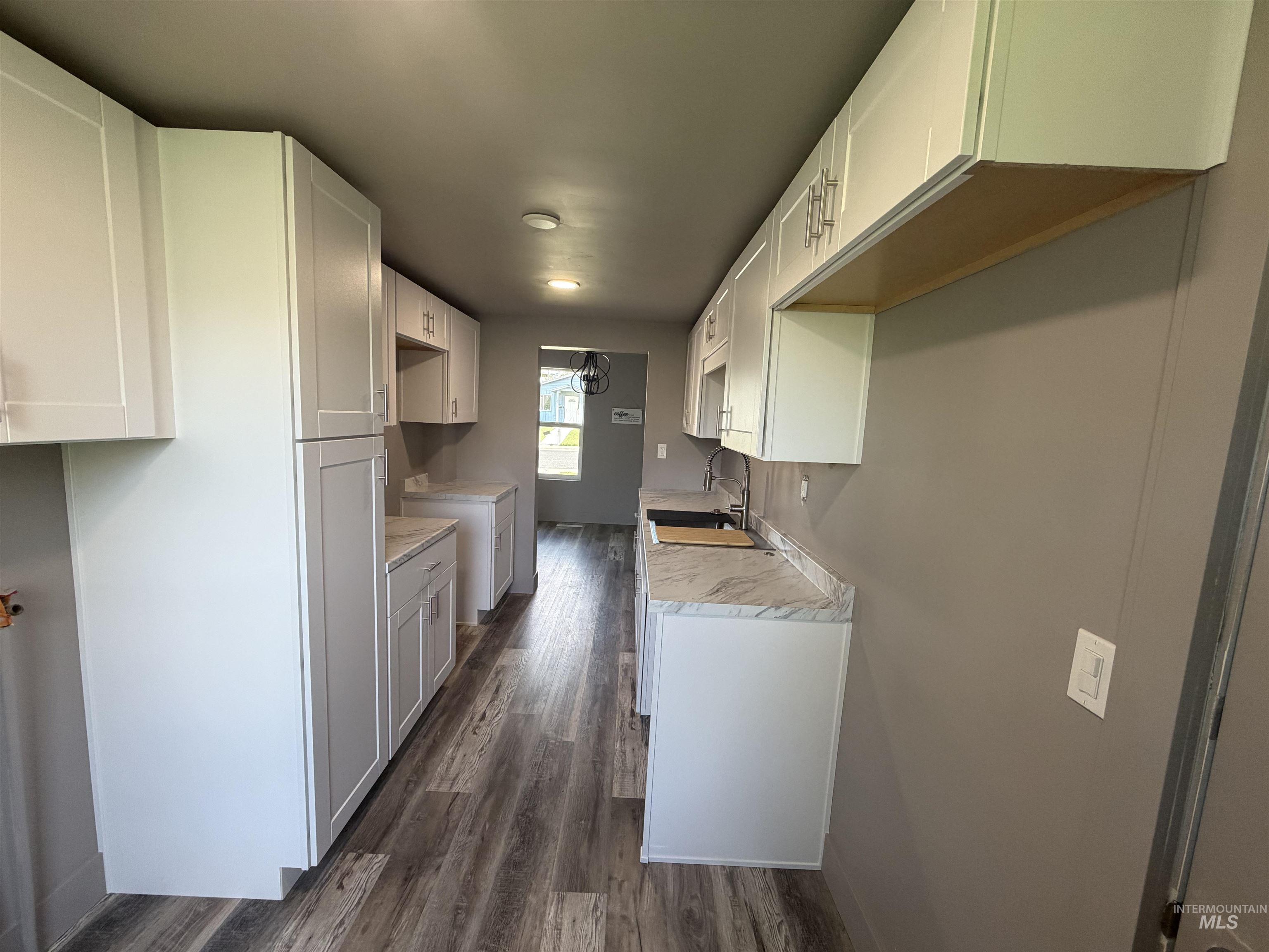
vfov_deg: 85.7
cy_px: 476
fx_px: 513
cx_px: 634
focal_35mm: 14
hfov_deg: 102.1
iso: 160
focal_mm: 2.22
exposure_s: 1/120
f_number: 2.2
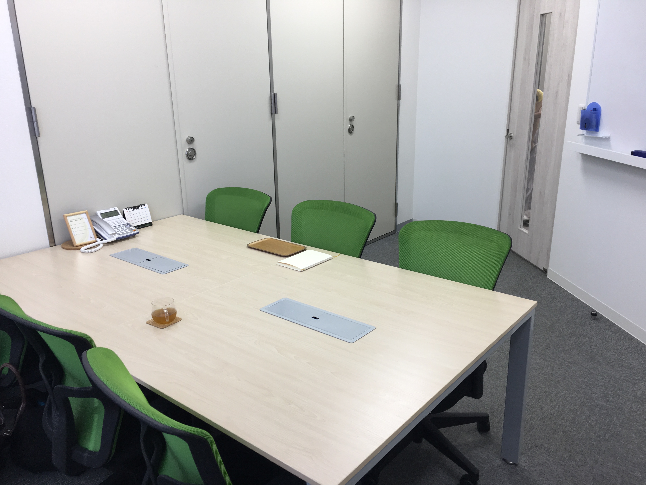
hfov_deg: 61.7
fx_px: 541
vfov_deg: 48.2
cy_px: 242
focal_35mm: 29
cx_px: 323
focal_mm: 4.15
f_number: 2.2
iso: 32
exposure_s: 1/50
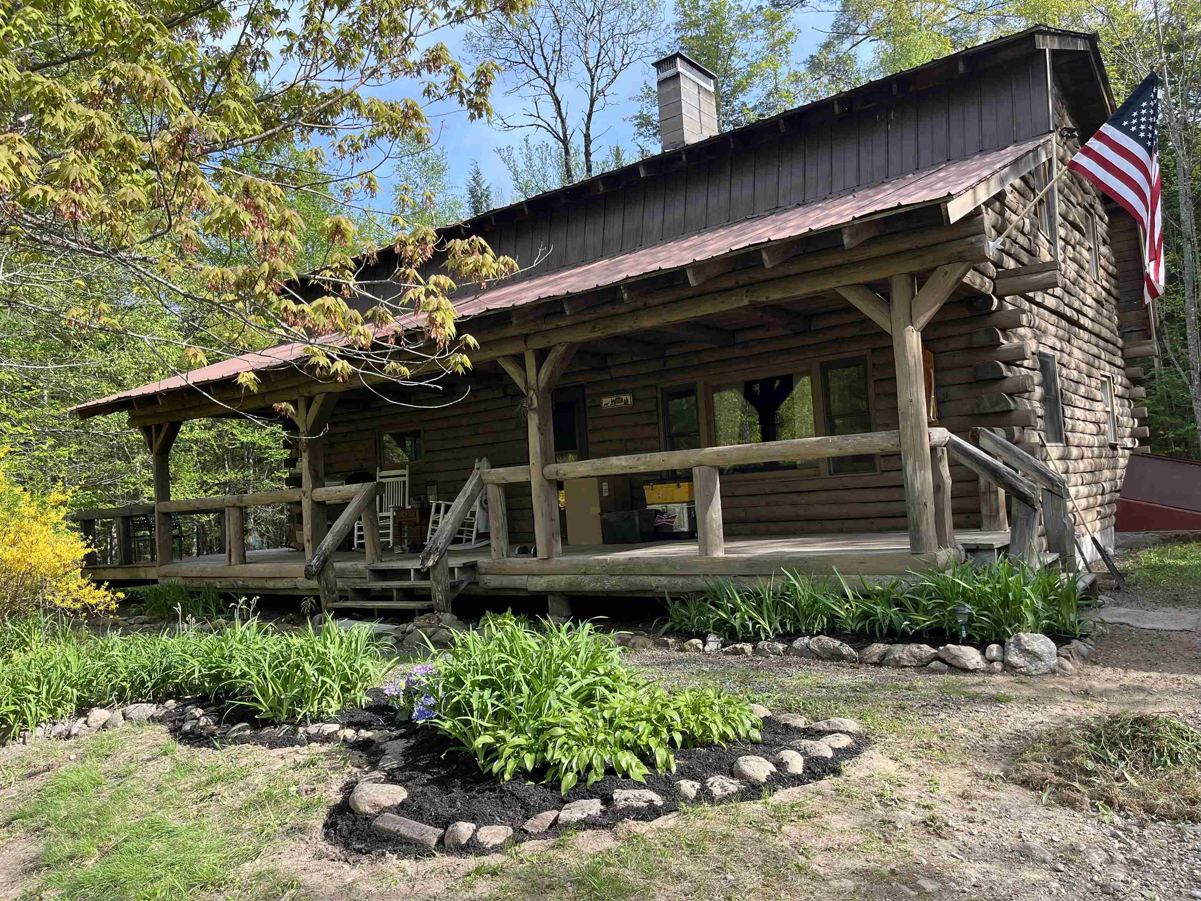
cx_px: 600
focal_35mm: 26
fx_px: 902
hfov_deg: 67.3
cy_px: 450
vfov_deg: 53.1
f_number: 1.6
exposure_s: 1/705
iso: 50
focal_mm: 5.1
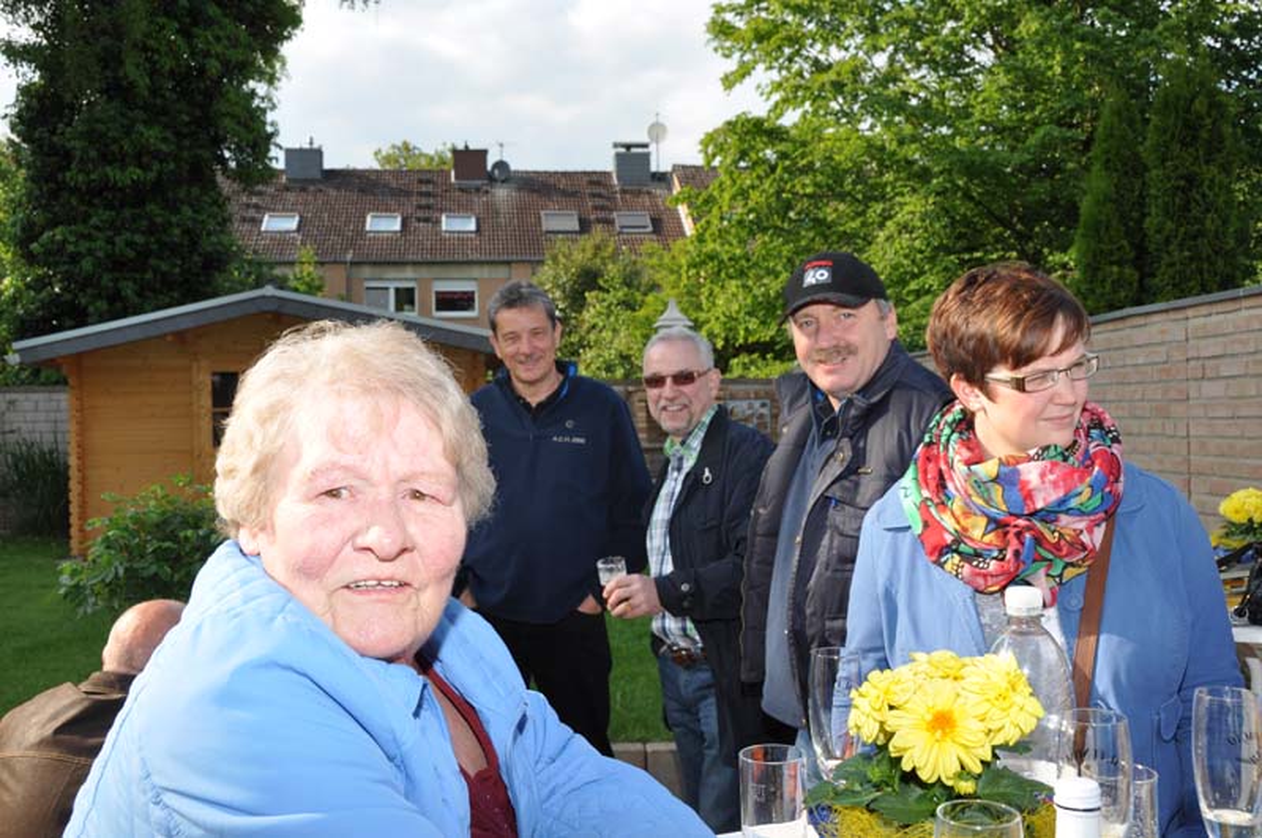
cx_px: 631
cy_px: 419
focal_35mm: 36
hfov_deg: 53.2
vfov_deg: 36.8
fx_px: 1260
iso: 200
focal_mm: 24
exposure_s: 1/200
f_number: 9
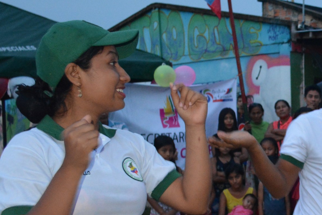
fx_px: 635
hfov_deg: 26.0
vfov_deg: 18.6
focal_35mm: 71
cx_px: 364
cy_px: 222
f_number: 3.5
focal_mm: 18
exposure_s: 1/60
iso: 2200
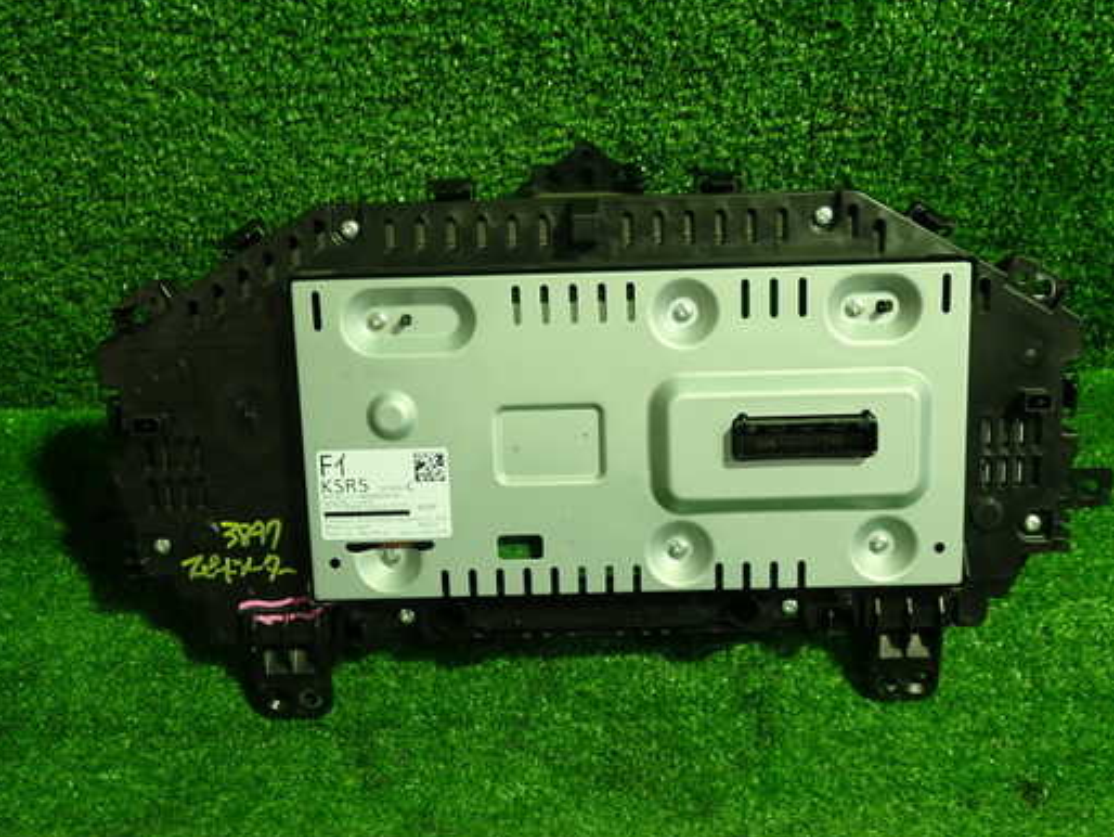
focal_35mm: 35
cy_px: 421
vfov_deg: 40.7
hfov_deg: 52.6
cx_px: 600
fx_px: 1127
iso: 200
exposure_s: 1/40
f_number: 2.3
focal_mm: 5.4
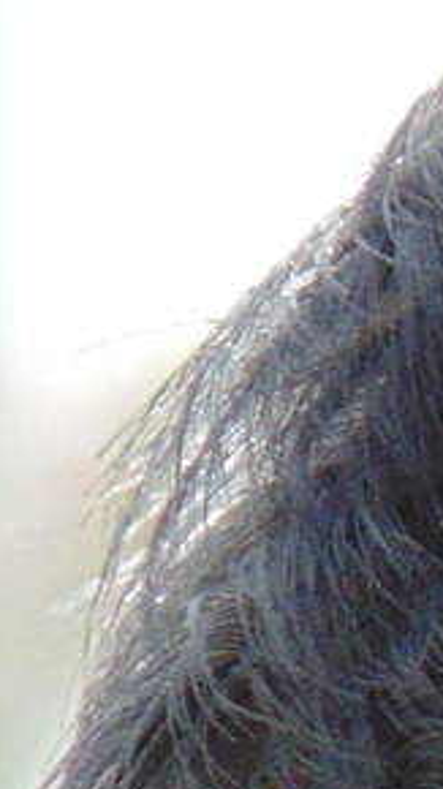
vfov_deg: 0.8
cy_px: 1067
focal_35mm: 2675
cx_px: 1688
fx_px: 55894
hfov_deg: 0.5
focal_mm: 79.9
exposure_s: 1/125
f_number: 6
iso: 200
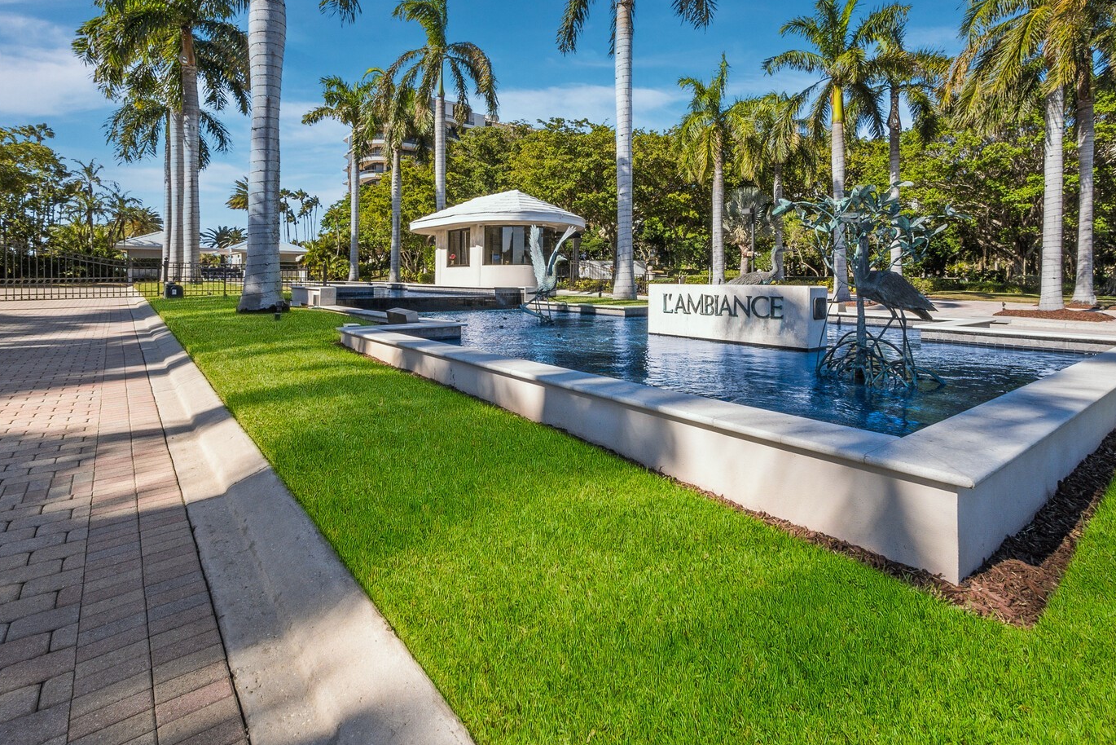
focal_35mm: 17
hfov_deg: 93.2
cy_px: 257
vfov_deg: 68.8
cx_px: 574
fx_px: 527
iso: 200
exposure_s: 1/250
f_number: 10
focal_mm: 7
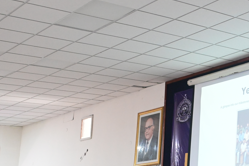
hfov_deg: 25.1
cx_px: 272
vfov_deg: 18.0
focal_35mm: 75
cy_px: 140
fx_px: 518
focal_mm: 32
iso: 6400
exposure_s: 1/125
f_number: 4
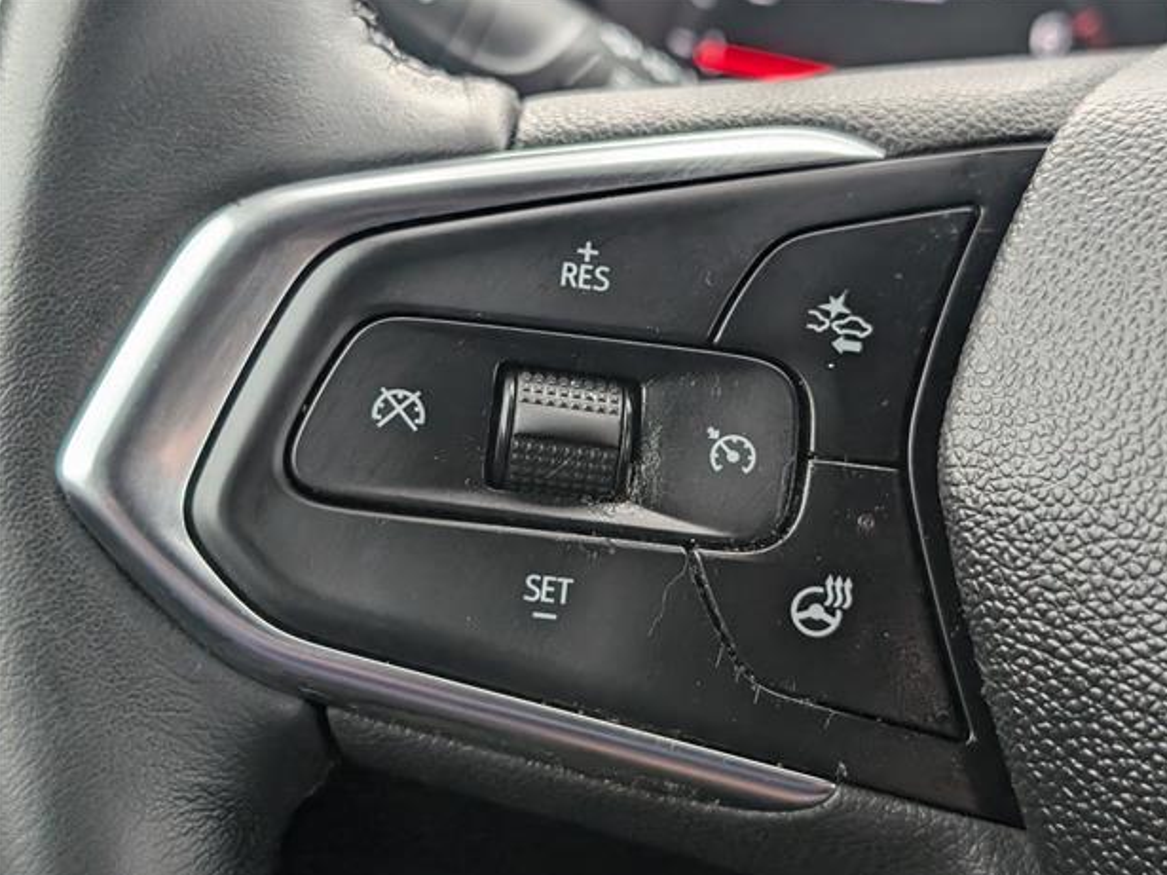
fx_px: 1719
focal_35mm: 51
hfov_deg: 37.5
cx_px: 602
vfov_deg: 28.6
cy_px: 448
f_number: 1.68
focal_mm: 6.9
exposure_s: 1/179
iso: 377
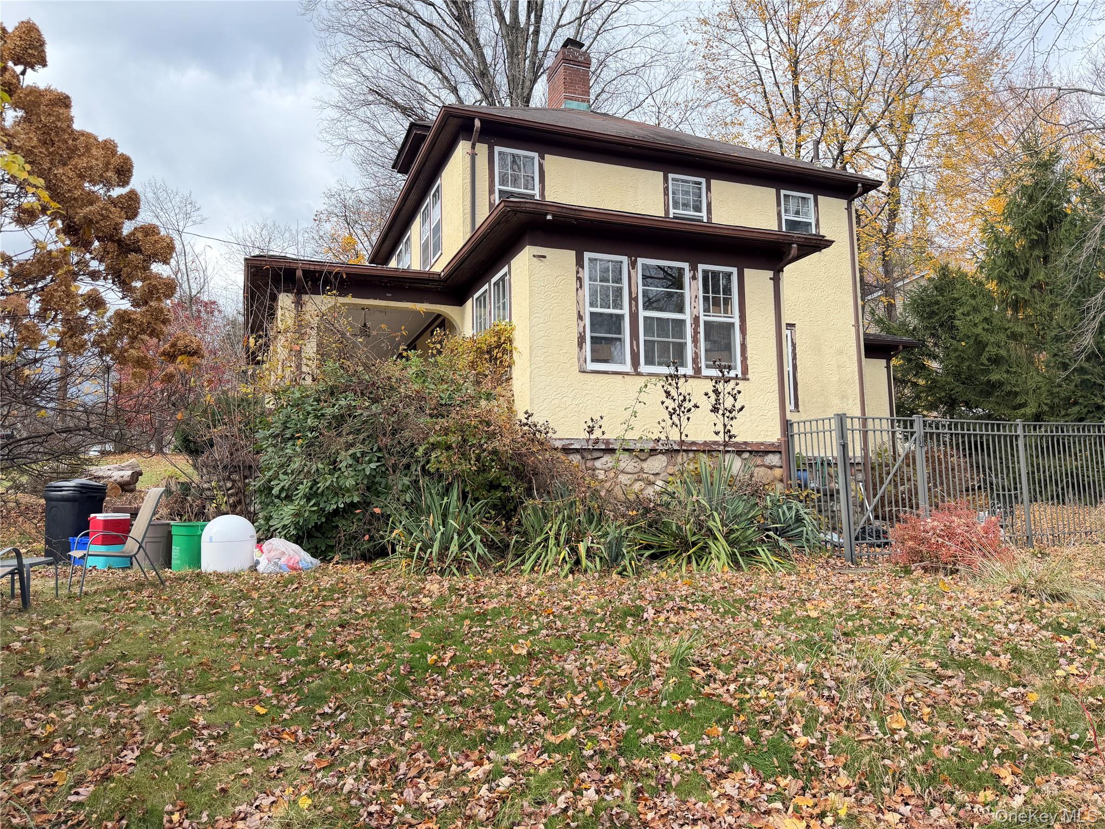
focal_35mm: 24
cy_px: 414
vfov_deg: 56.8
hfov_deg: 71.6
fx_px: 766
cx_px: 552
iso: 100
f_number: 1.78
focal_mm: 6.76
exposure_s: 1/1106
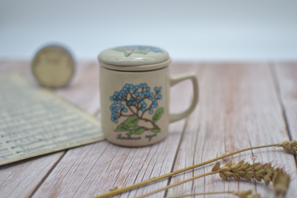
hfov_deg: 37.9
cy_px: 99
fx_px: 433
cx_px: 148
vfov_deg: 25.8
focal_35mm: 52
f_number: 1.8
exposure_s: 1/500
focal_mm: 35
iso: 100
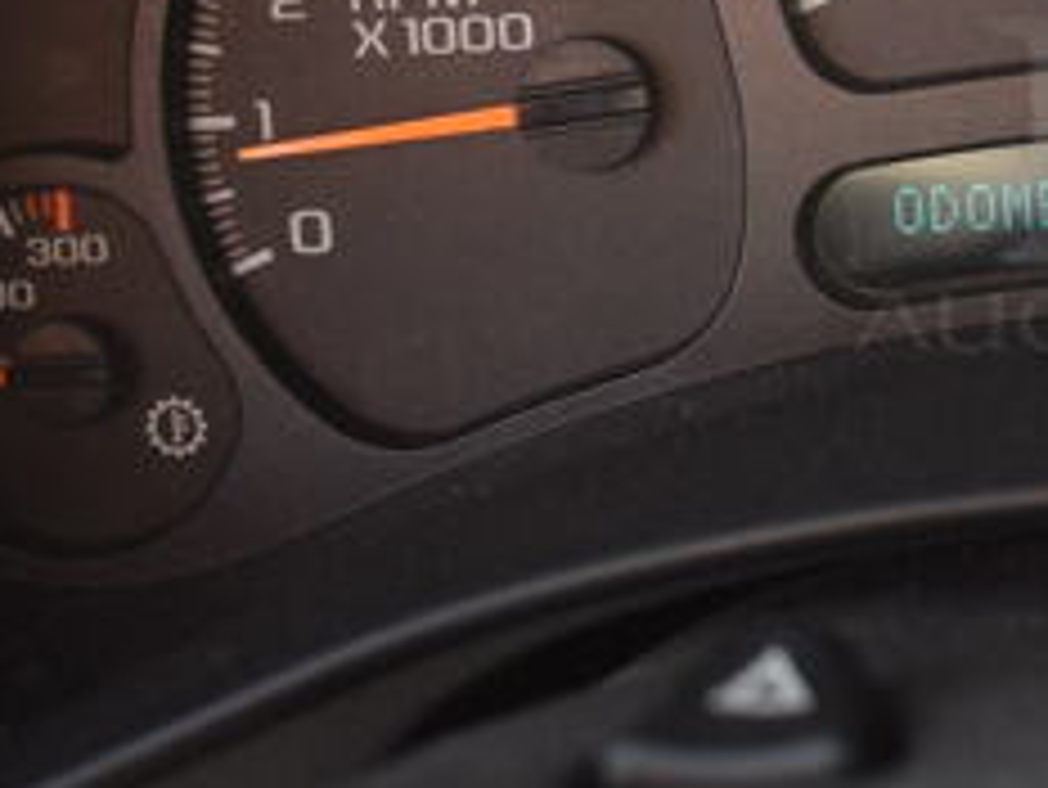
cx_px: 1327
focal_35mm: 79
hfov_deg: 22.3
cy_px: 131
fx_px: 2401
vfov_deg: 18.4
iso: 800
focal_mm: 21
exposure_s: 1/200
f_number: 3.8
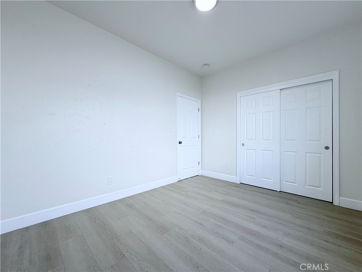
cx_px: 181
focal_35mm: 14
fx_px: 146
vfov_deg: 85.7
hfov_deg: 102.1
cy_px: 136
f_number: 2.2
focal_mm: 2.22
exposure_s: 1/120
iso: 64
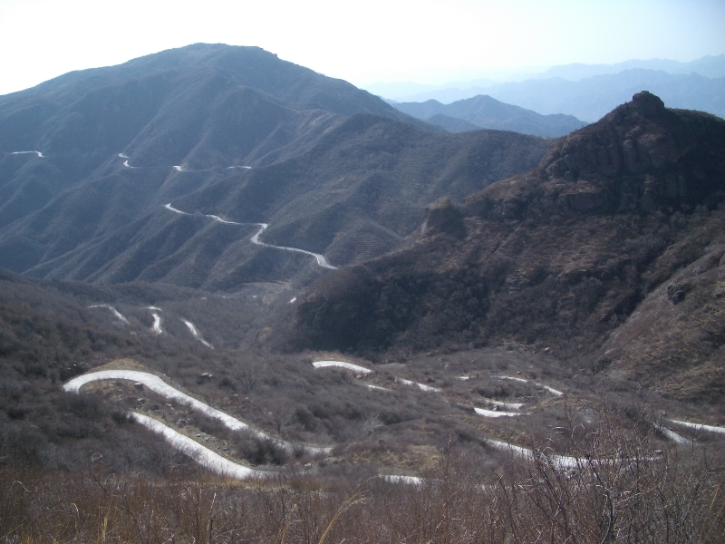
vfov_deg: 40.7
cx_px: 362
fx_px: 733
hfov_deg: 52.6
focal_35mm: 35
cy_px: 272
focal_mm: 5.8
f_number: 4.3
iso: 50
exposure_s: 1/400
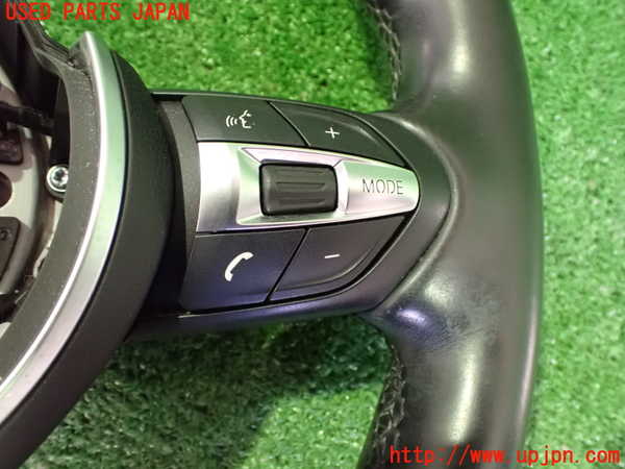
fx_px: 542
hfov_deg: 60.0
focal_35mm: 30
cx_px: 312
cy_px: 234
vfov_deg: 46.8
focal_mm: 5.4
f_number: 2.3
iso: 1600
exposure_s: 1/30
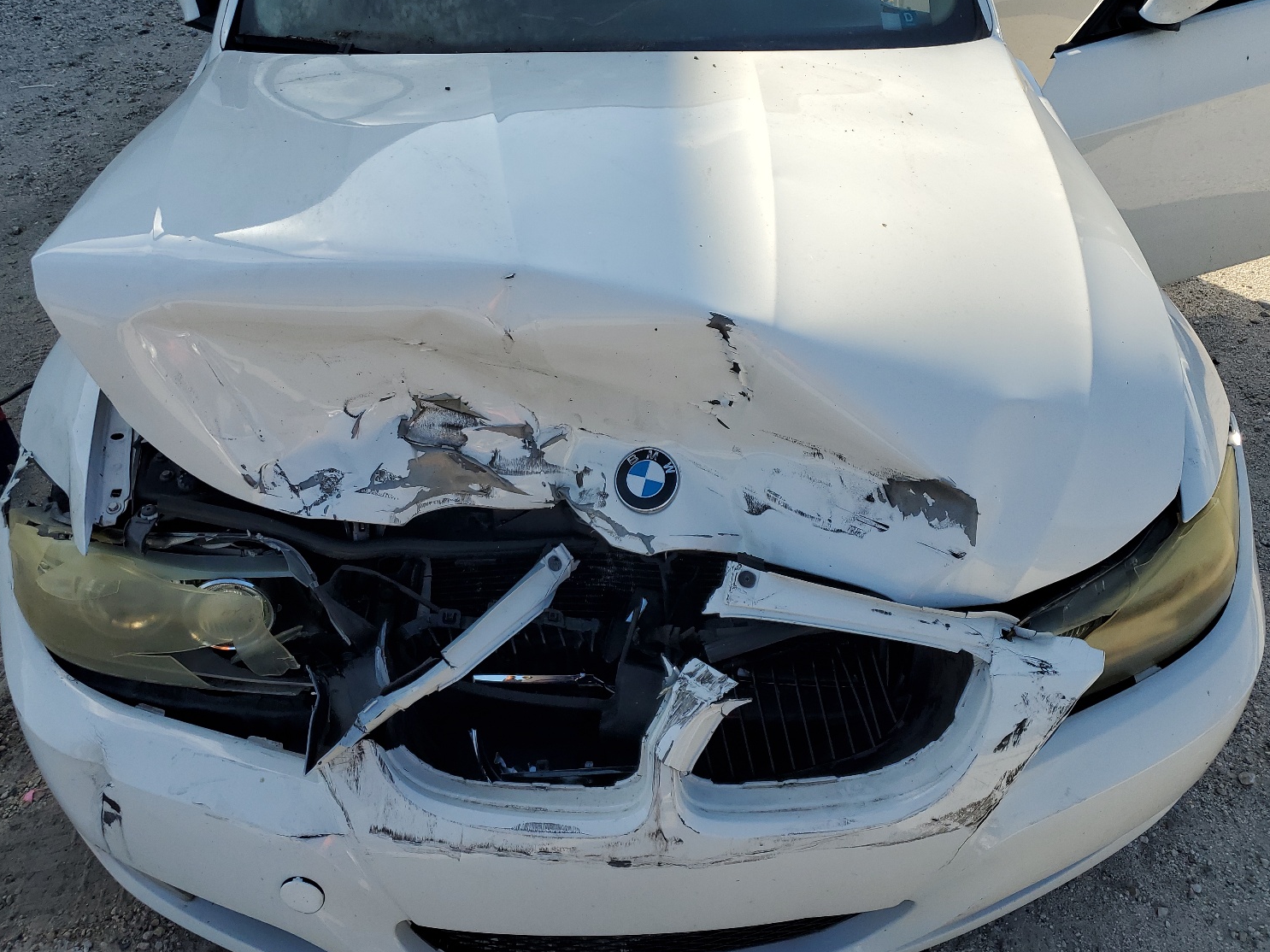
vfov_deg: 49.7
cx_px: 611
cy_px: 502
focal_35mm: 28
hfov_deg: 63.4
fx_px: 1027
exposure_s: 1/2500
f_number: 1.5
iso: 50
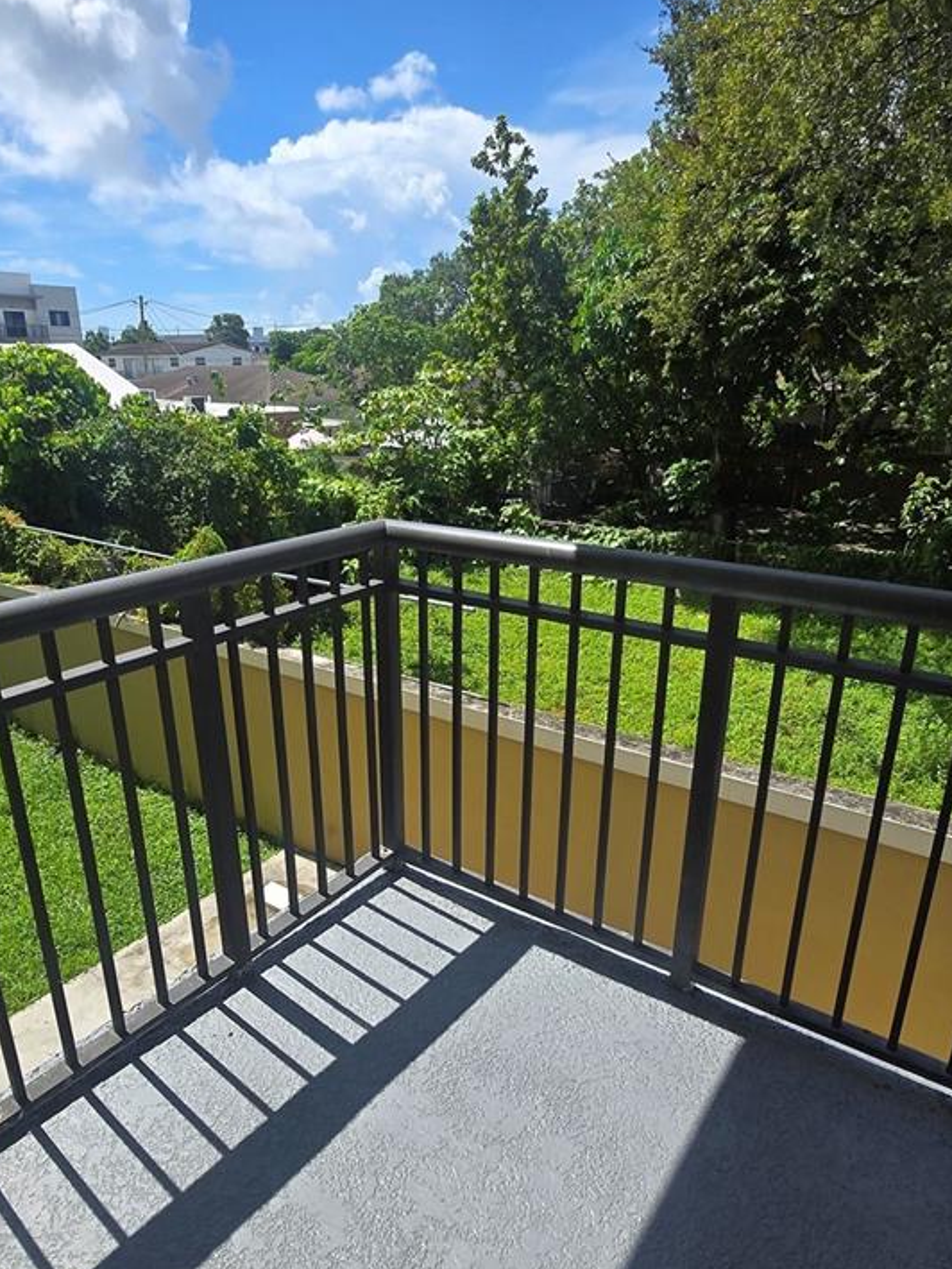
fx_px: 806
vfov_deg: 76.3
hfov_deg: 60.9
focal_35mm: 22
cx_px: 417
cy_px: 673
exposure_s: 1/2000
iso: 50
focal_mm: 1.7
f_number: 2.2
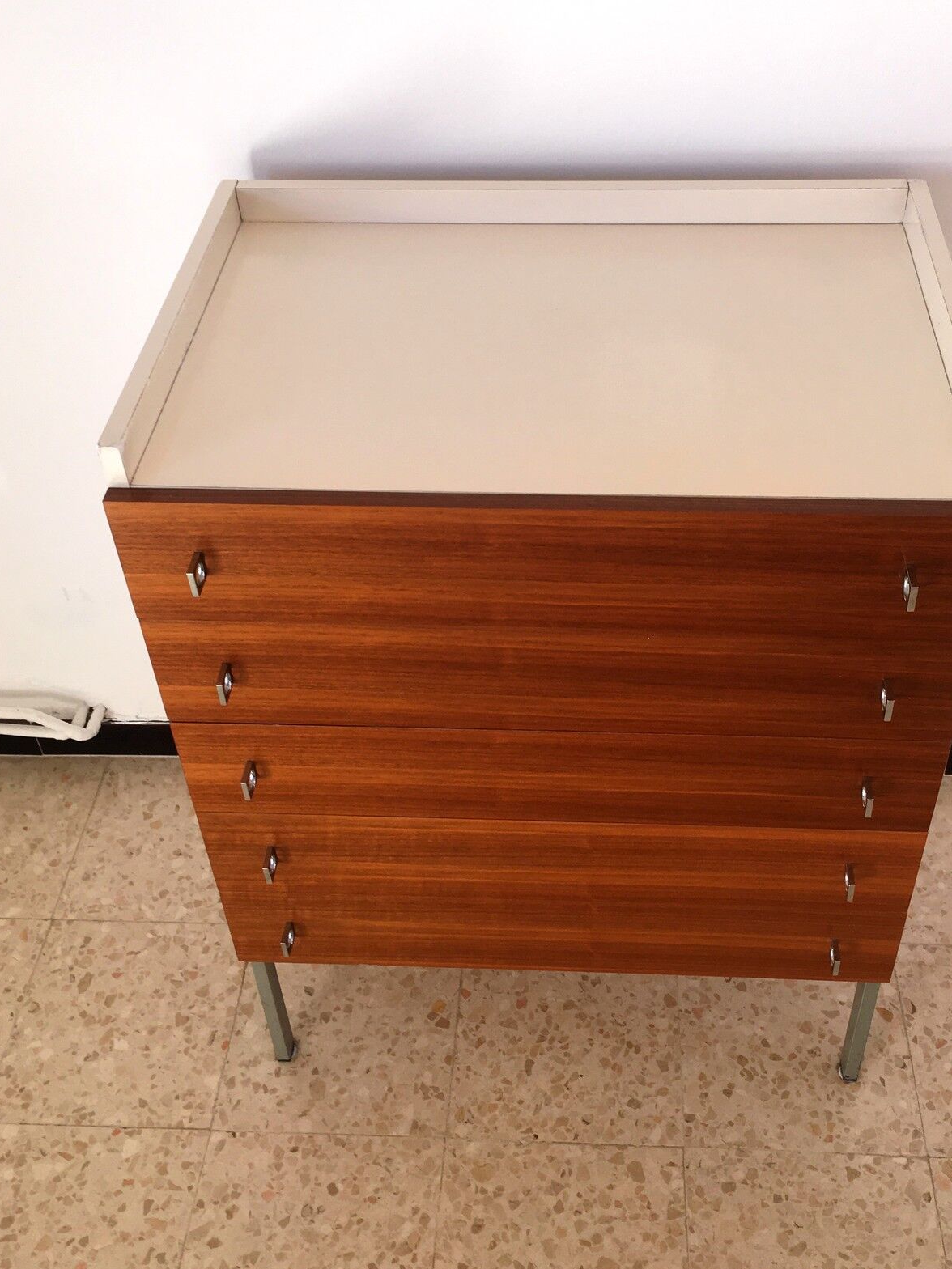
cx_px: 537
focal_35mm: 37
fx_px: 1357
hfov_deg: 38.6
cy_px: 537
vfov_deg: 50.0
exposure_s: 1/50
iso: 32
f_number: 2.2
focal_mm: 4.15
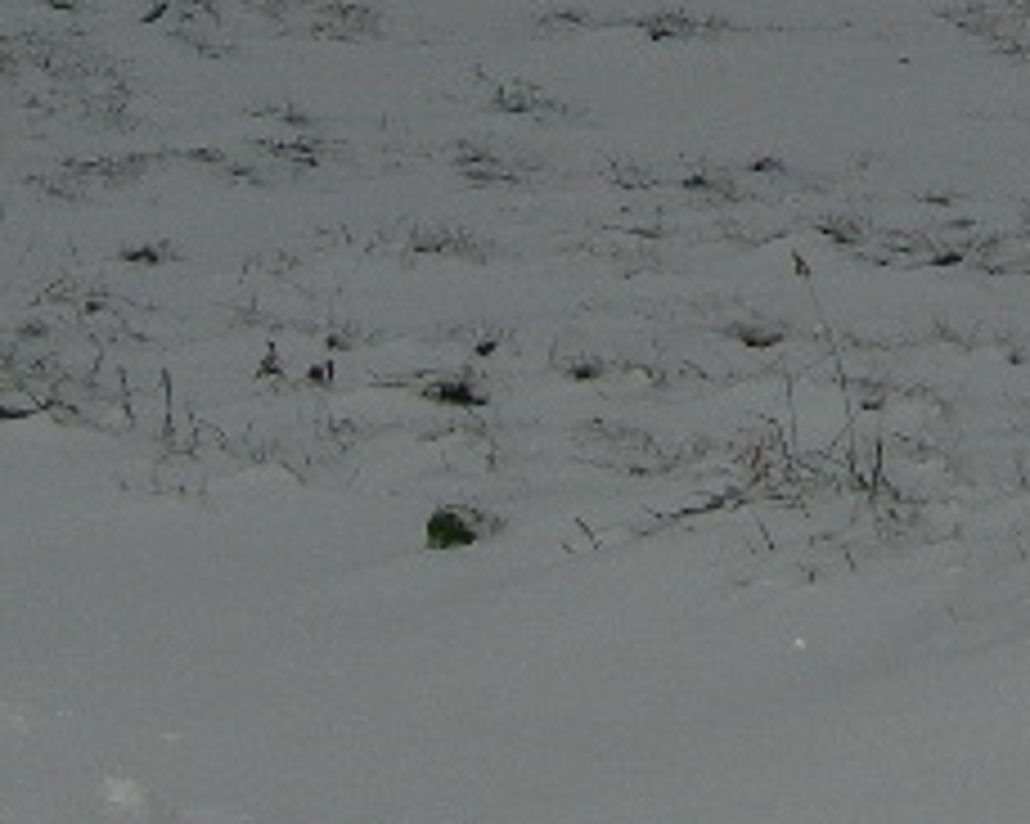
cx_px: 1061
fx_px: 5058
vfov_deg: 9.0
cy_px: -473
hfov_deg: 11.5
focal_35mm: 166
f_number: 2.8
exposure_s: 1/60.1
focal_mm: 7.8
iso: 88
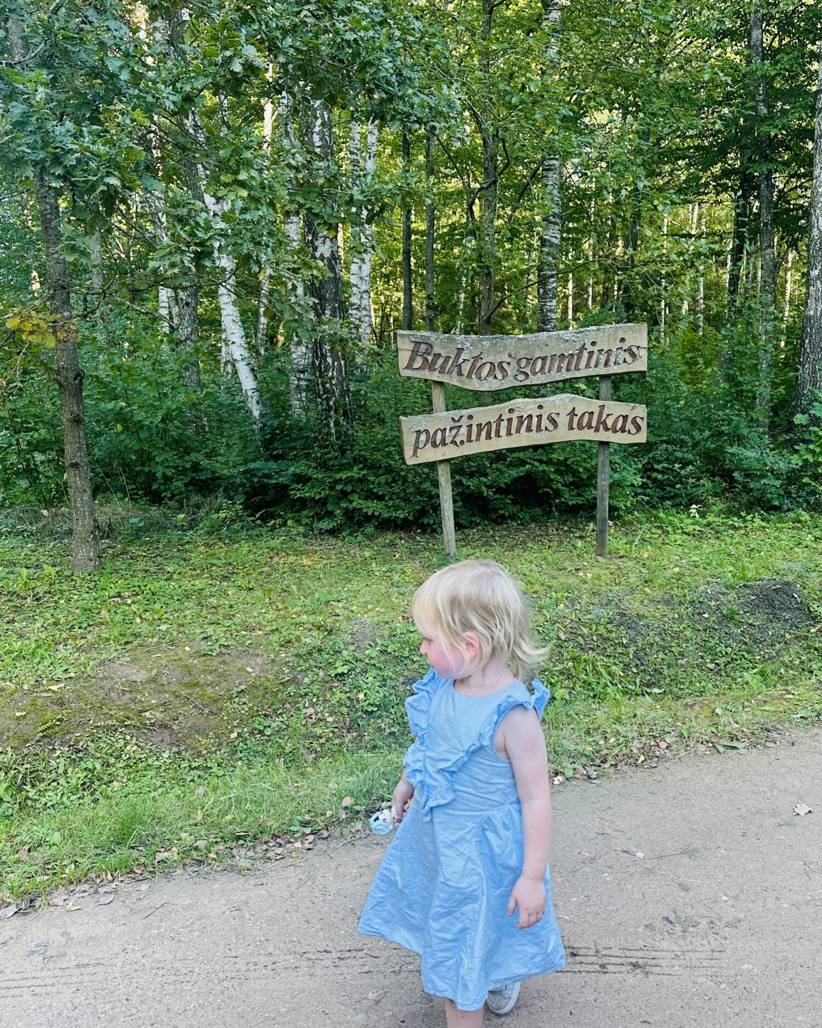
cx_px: 526
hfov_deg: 45.3
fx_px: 973
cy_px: 517
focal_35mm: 32
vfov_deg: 55.7
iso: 80
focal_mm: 6.86
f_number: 1.78
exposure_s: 1/121
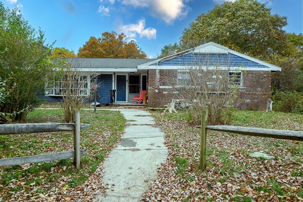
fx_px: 177
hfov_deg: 81.2
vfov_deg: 59.5
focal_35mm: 21
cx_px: 152
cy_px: 101
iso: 1000
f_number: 5.6
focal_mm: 14
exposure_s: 1/400
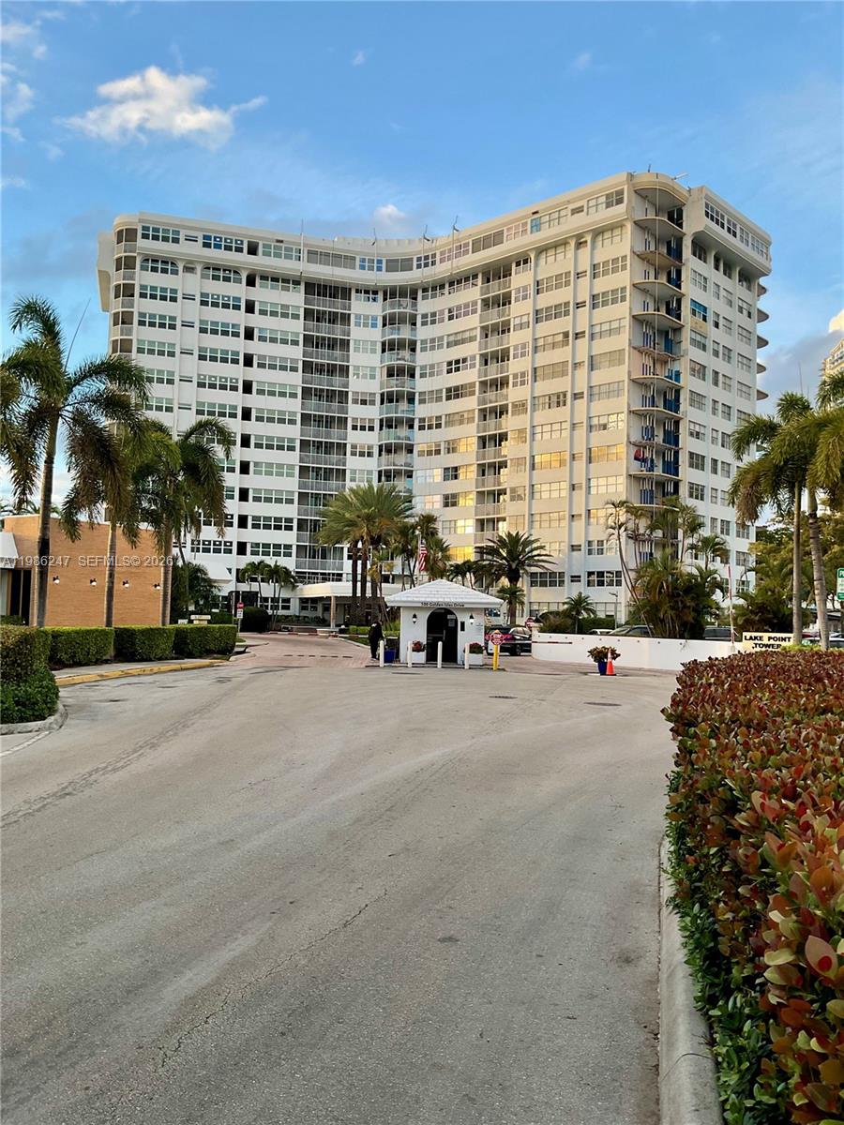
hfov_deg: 48.2
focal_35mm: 29
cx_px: 422
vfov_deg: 61.7
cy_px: 562
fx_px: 943
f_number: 1.8
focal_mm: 3
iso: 16
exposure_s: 1/185
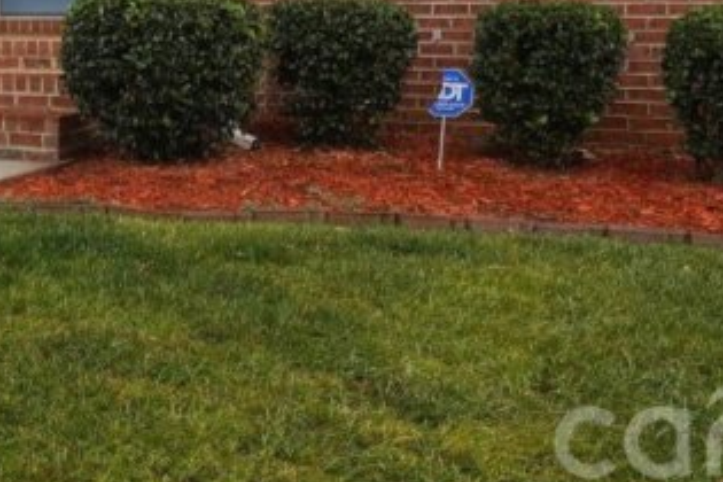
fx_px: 1263
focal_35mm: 63
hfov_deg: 29.6
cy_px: -374
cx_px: -14
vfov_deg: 17.6
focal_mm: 16.5
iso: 400
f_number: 8
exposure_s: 1/100
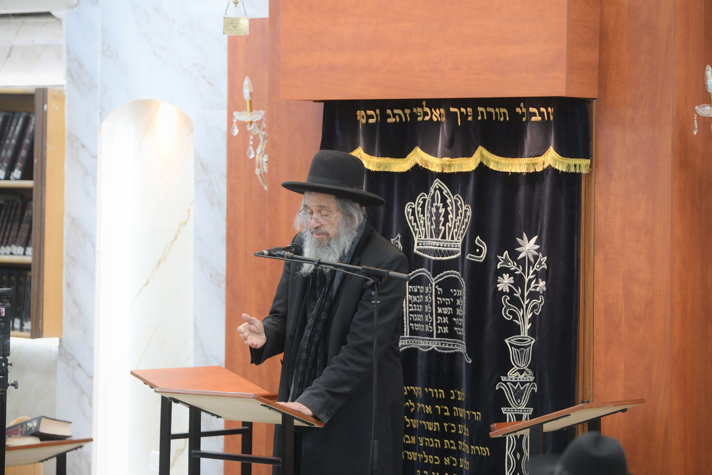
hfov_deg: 15.2
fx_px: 2669
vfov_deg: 10.2
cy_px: 238
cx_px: 356
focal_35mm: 135
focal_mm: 135
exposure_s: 1/320
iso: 1250
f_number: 3.5
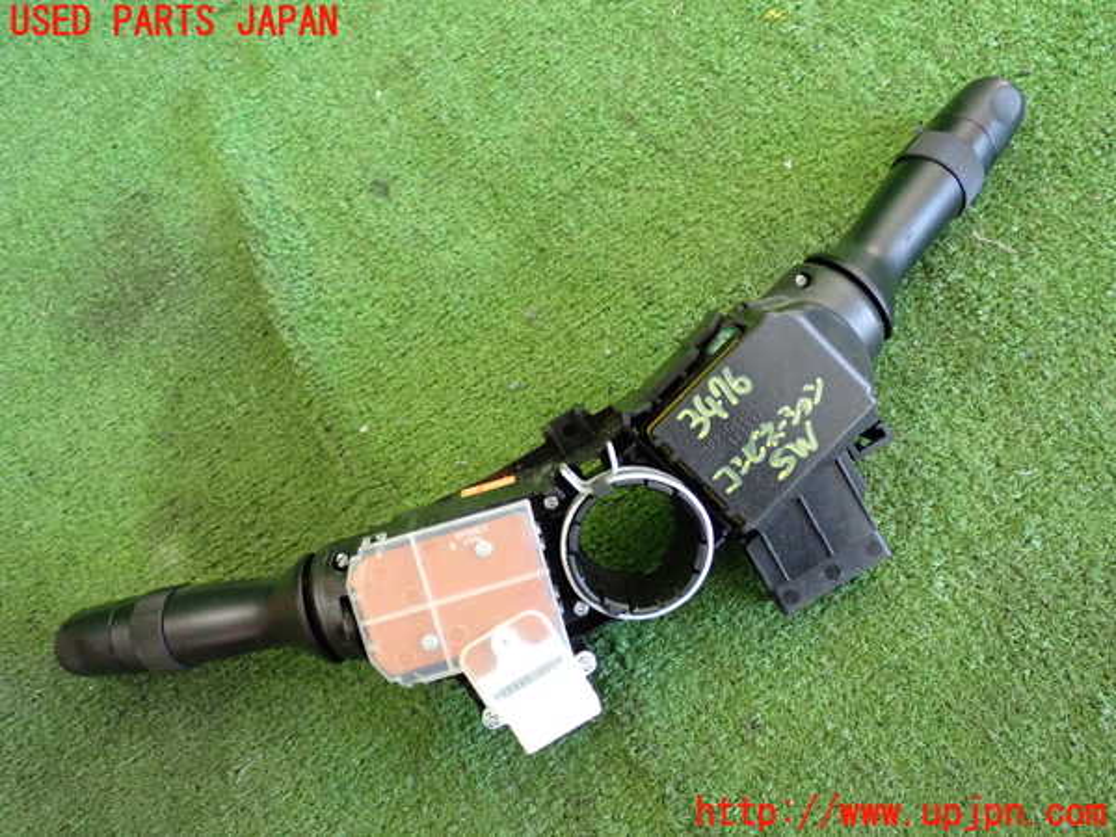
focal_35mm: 36
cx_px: 558
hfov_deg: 51.4
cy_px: 418
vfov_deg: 39.7
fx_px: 1161
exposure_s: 1/125
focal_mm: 6.37
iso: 1000
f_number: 2.5
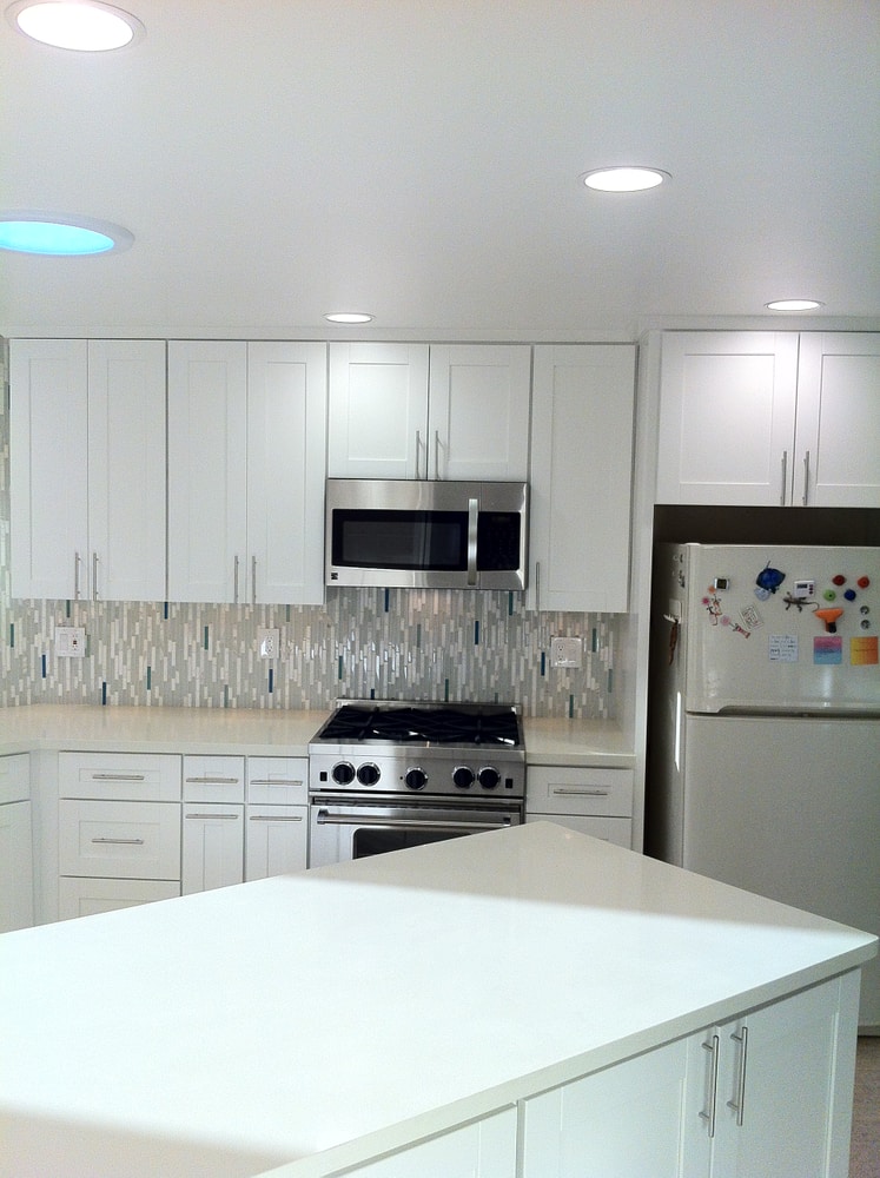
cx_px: 440
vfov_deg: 52.7
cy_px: 589
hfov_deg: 40.6
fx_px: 1189
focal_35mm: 35
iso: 125
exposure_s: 1/120
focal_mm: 3.85
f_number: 2.8
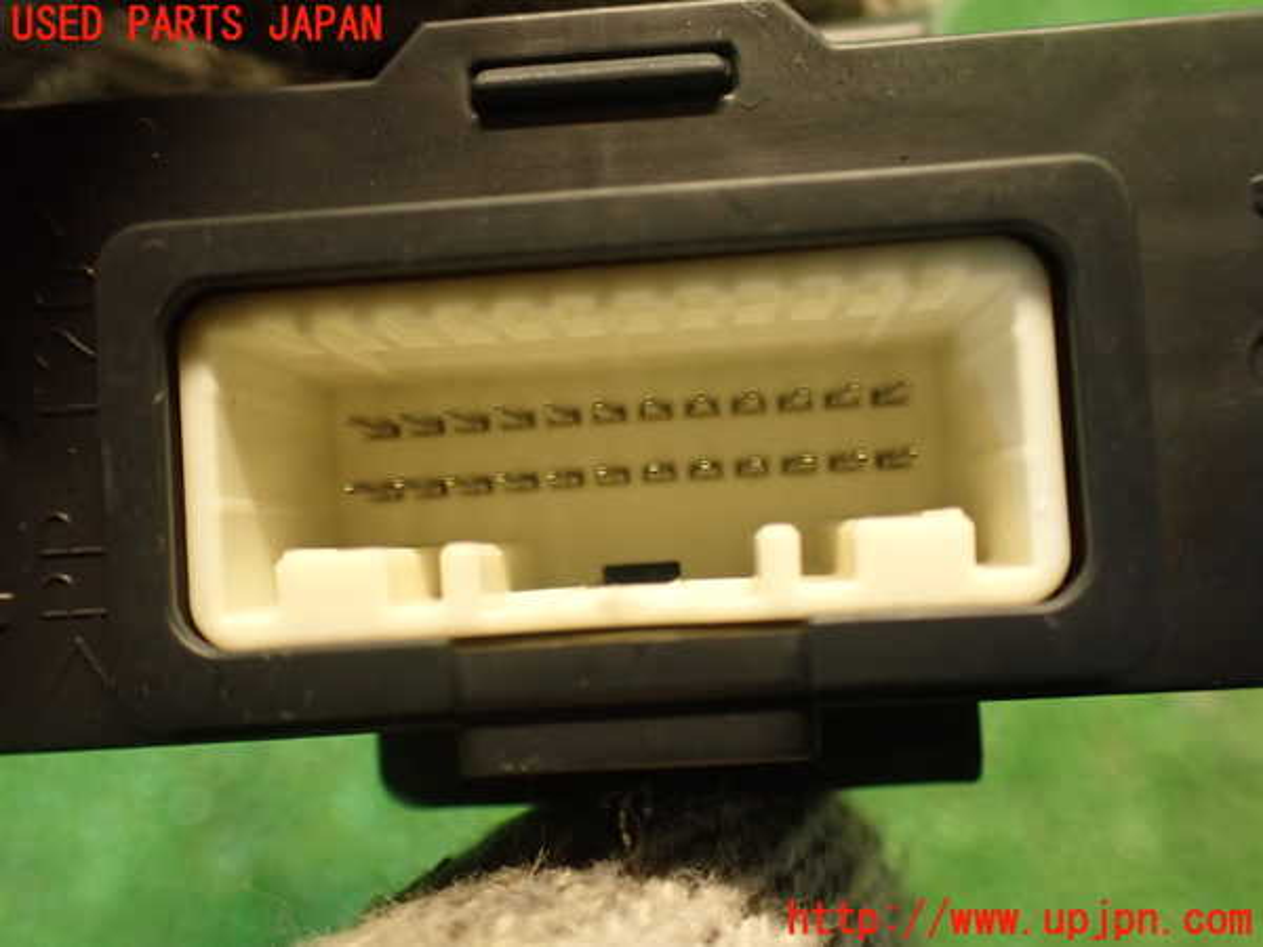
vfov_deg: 44.2
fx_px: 1168
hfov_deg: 56.8
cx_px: 632
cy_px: 474
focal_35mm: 32
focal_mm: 5.79
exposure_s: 1/30
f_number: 2.4
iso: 500
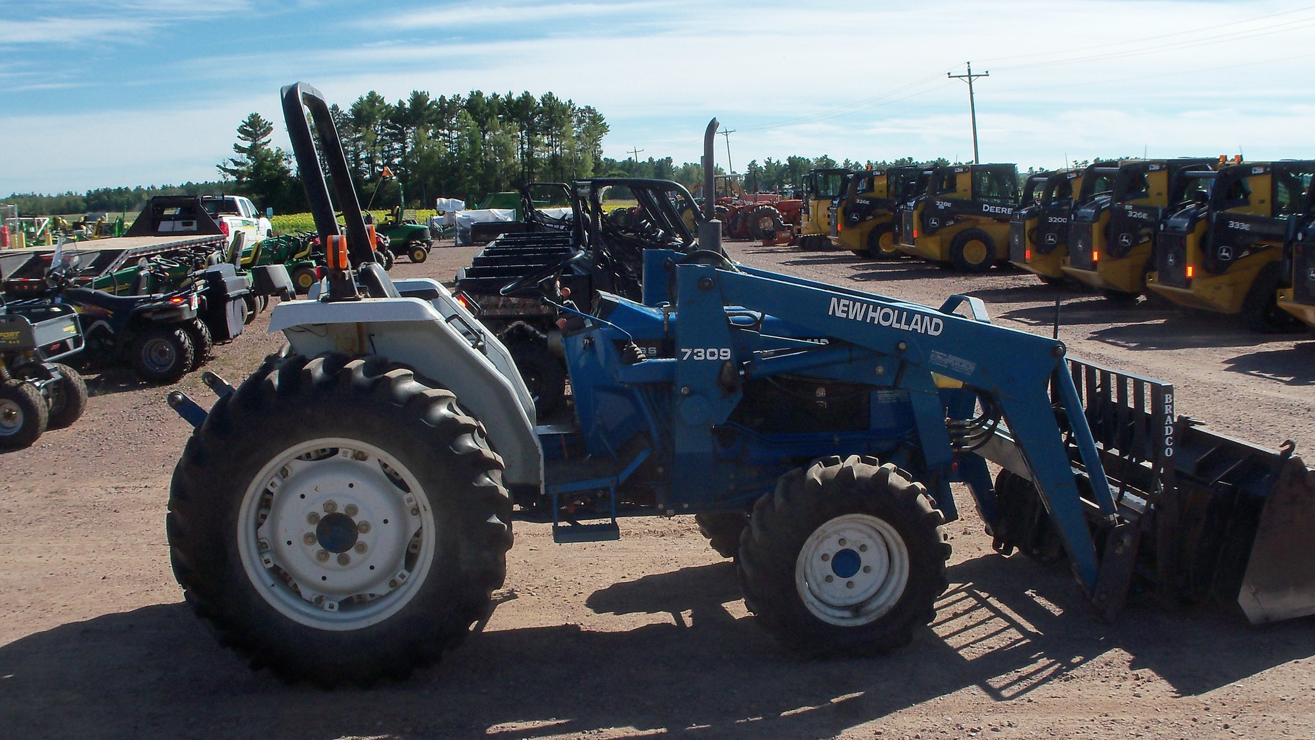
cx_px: 667
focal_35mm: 39
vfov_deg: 30.4
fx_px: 1360
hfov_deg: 51.6
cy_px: 380
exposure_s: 1/400
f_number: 5.5
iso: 80
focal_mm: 6.3
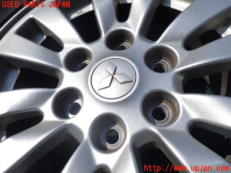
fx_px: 167
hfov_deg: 69.4
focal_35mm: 25
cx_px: 116
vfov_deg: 54.9
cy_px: 86
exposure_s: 1/500
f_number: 8
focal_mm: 4.5
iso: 100
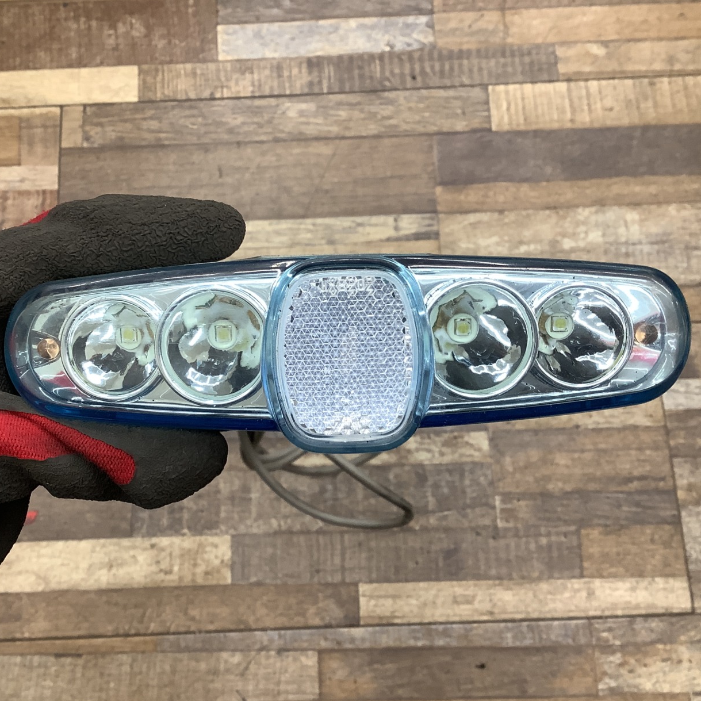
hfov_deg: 44.8
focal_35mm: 37
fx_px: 848
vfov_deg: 44.9
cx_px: 300
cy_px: 352
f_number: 2.4
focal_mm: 3.3
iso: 80
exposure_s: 1/50
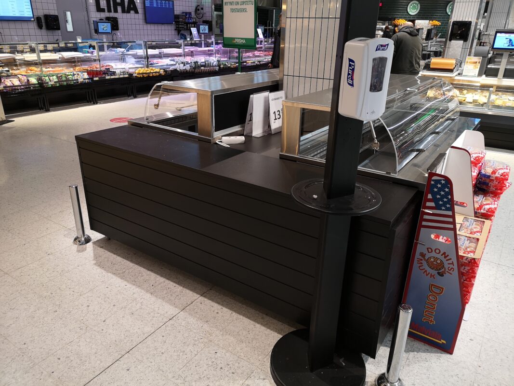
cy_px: 193
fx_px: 401
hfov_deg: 65.3
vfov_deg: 51.3
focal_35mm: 27
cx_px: 257
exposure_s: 1/50
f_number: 1.8
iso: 100
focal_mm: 3.95
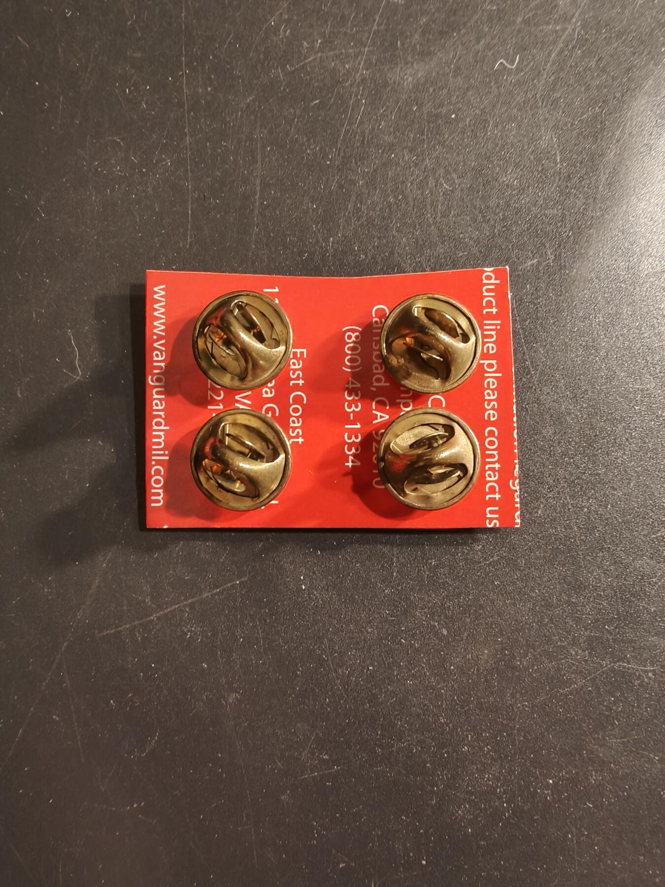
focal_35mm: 23
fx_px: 589
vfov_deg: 73.9
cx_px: 332
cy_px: 444
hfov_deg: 58.9
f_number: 2
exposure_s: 1/50
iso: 250
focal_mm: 2.32
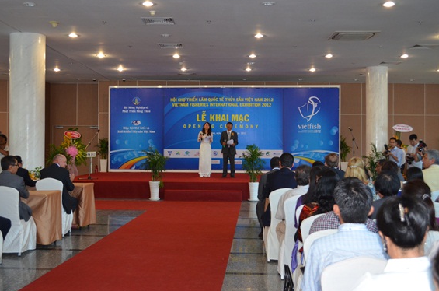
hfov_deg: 42.4
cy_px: 138
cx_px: 214
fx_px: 566
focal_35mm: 47
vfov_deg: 28.8
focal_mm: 29
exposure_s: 1/60
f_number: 4.5
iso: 900
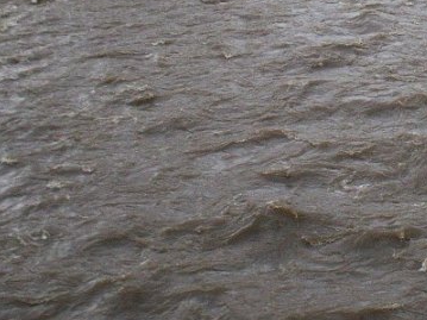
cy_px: -74
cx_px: 419
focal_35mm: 104
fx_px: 1282
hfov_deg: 18.4
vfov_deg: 13.8
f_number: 4.5
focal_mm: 6
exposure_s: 1/389
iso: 100
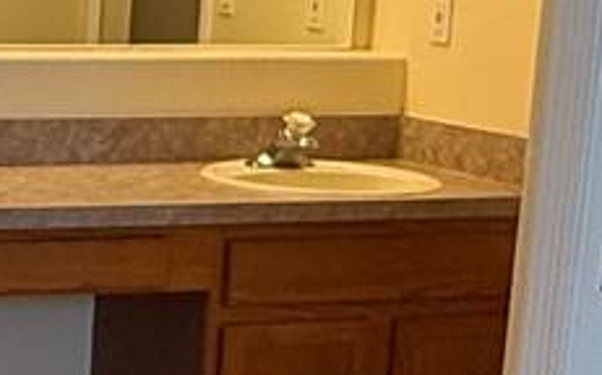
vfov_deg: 12.7
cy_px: 266
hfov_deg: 18.9
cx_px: -159
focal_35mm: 103
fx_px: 1689
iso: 250
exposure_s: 1/120
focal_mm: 2.22
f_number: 2.2
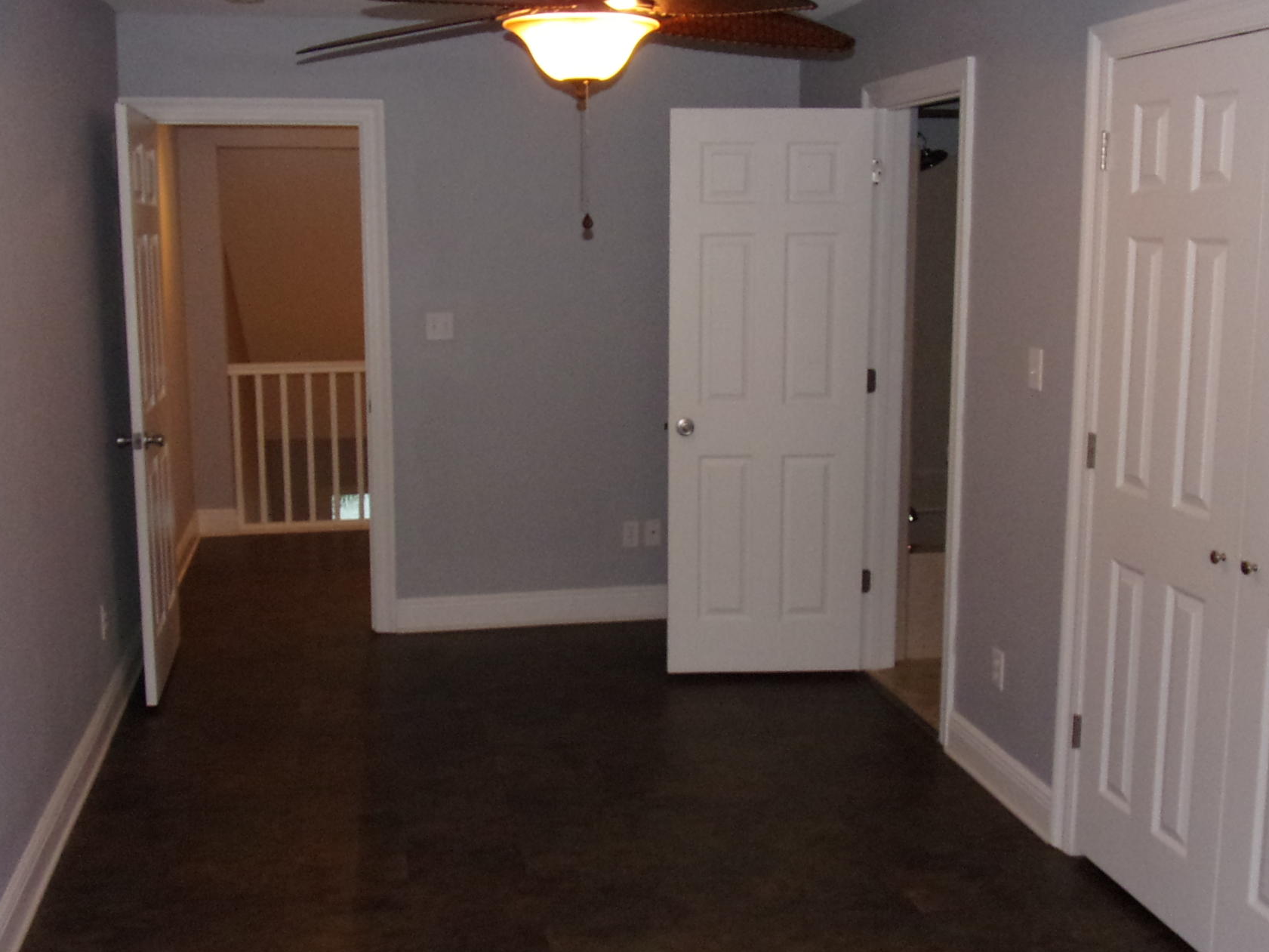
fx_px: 1356
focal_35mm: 37
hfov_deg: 50.1
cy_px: 426
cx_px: 610
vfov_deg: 38.6
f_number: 3.3
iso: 200
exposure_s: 1/34
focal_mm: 4.3
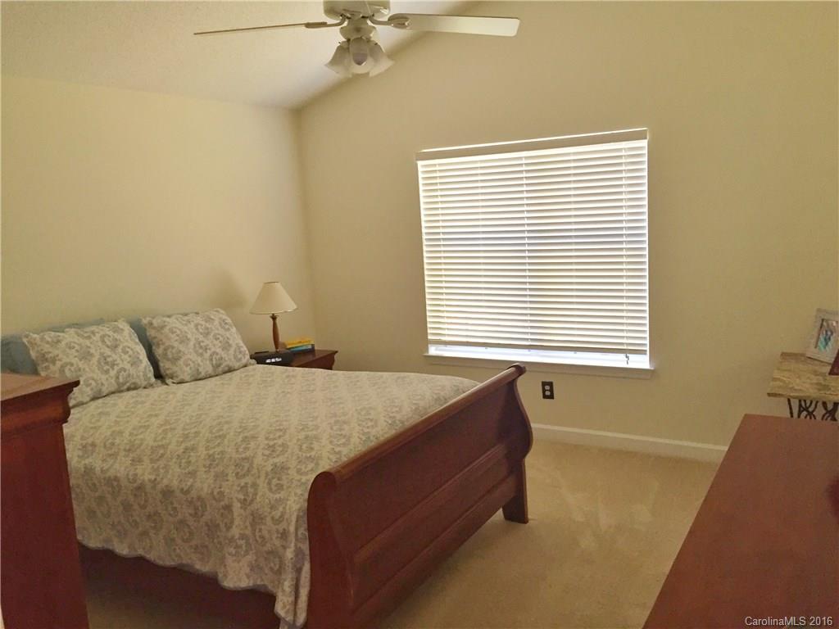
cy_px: 314
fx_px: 703
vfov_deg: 48.2
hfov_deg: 61.7
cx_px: 420
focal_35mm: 29
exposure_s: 1/30
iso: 125
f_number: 2.2
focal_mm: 4.15
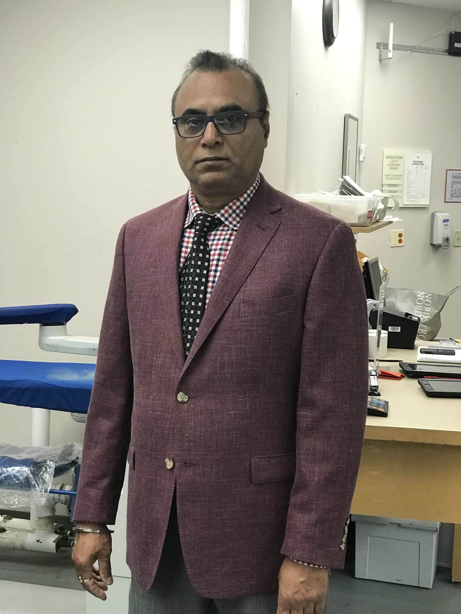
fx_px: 1012
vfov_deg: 33.8
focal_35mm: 57
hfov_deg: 25.7
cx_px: 230
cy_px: 307
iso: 160
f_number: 2.8
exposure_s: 1/60
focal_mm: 6.6
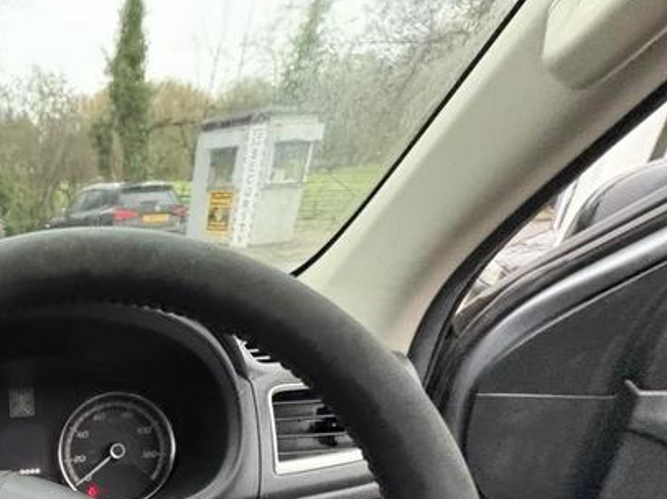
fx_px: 597
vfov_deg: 38.5
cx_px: -44
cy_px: 534
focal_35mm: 31
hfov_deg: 45.7
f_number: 2.2
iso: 800
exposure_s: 1/60
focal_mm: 2.22
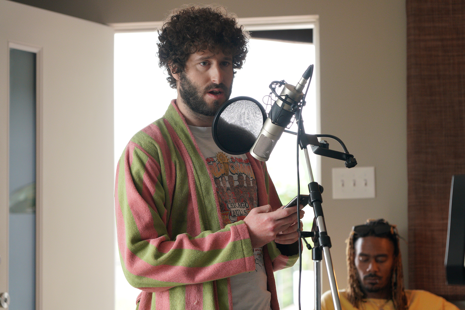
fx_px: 1201
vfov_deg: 14.7
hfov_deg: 21.9
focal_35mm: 93
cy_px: 155
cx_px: 232
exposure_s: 1/160
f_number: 4.5
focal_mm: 93
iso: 2000
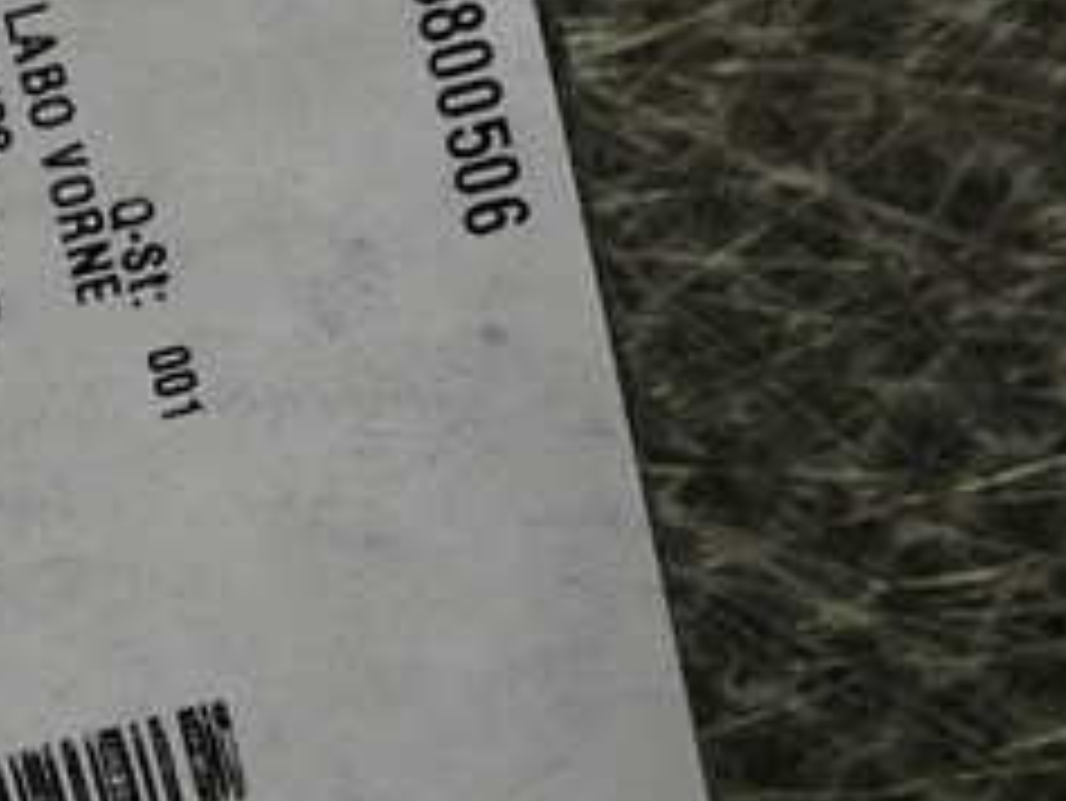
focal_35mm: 76
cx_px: 22
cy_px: 423
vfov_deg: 19.4
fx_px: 2342
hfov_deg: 24.6
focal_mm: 5.4
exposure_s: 1/60
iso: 100
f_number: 2.3
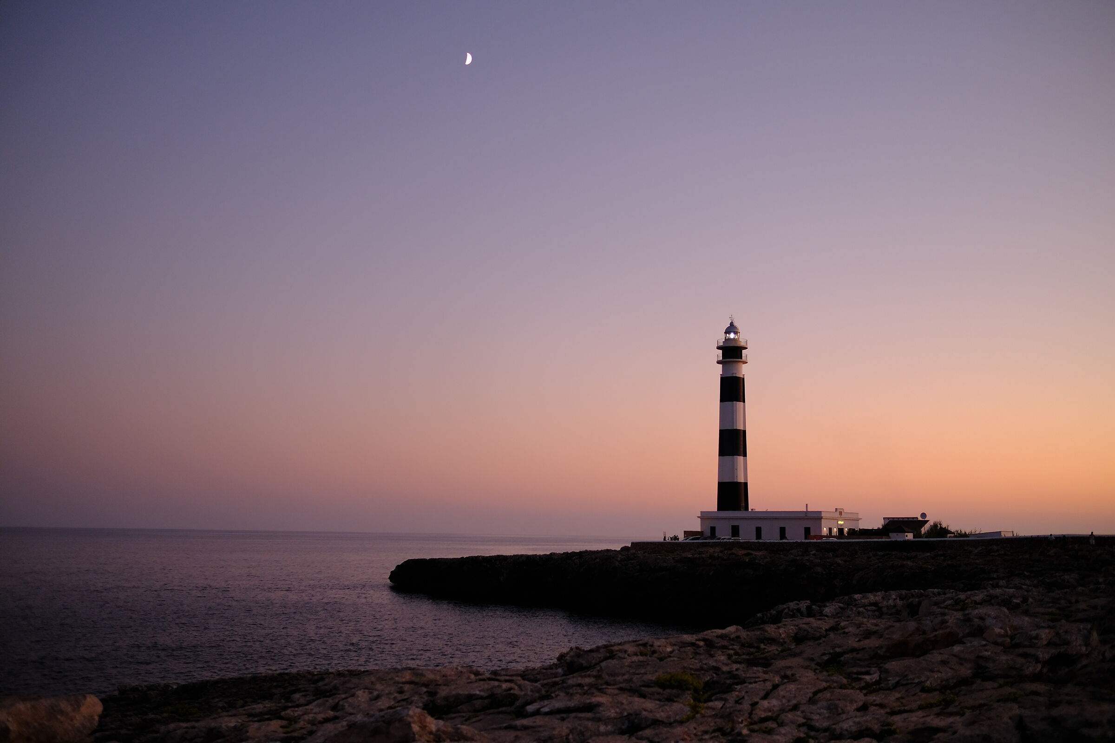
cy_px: 372
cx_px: 558
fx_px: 1084
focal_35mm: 35
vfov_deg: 37.9
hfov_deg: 54.4
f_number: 1.4
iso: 400
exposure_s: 1/210
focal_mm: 23
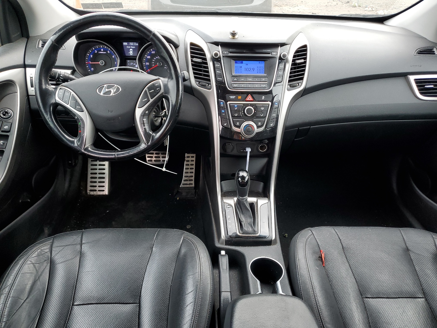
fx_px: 328
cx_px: 218
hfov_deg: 67.3
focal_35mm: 26
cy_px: 164
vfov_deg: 53.1
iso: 63
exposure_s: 1/60.2
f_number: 1.5
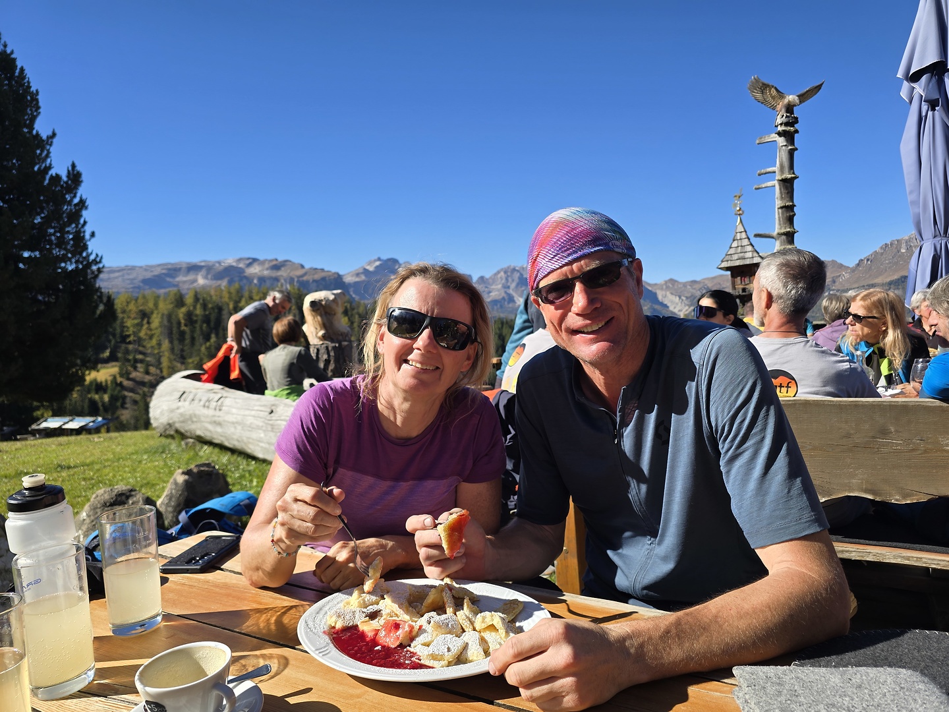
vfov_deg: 58.9
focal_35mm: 23
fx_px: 631
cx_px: 474
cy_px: 356
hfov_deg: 73.9
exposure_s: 1/568
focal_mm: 6.3
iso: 12
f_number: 1.7
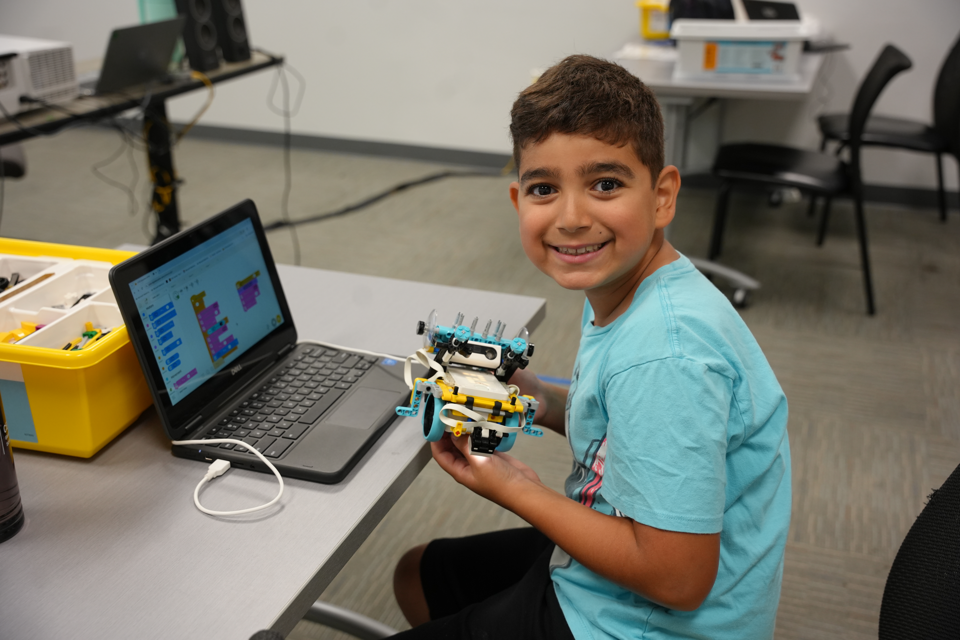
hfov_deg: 47.7
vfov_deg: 32.9
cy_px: 320
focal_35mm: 41
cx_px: 480
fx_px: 1085
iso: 1250
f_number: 4
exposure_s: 1/160
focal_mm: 40.7
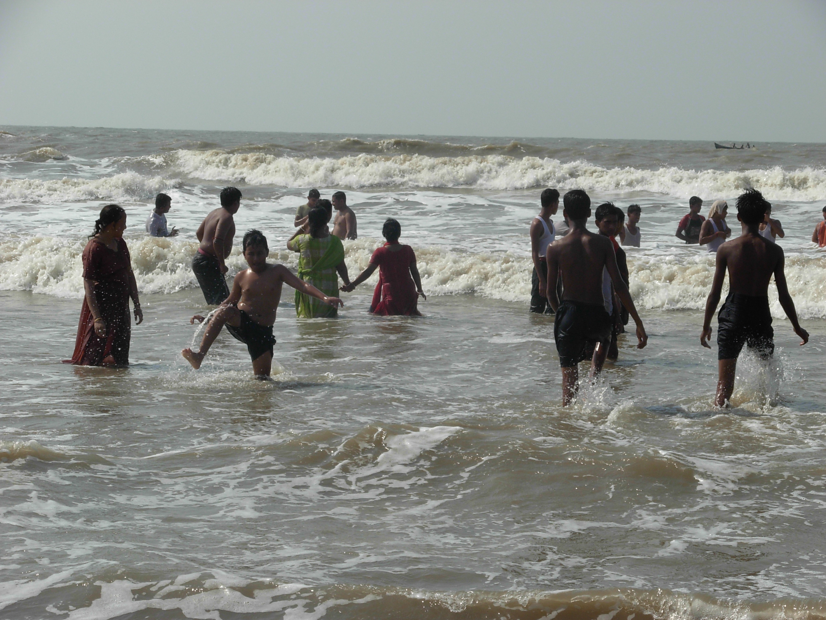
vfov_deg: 14.2
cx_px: 413
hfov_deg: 18.9
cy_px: 310
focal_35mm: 104
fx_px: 2482
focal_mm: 17.2
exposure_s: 1/542
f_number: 6.8
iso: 79
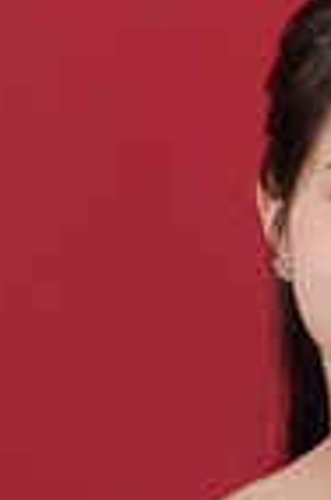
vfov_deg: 4.9
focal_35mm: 412
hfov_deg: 3.3
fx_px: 5710
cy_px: 933
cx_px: 166
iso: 50
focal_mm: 70
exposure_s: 1/100
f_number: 3.2
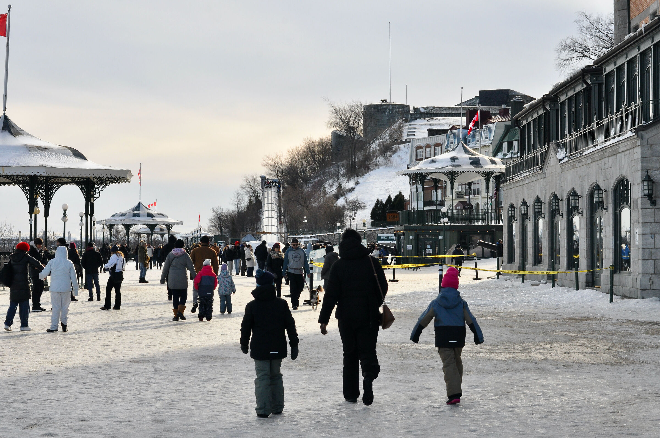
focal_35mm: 75
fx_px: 1373
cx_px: 330
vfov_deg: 18.1
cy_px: 219
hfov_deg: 27.0
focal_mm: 50
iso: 640
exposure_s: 1/500
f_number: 11
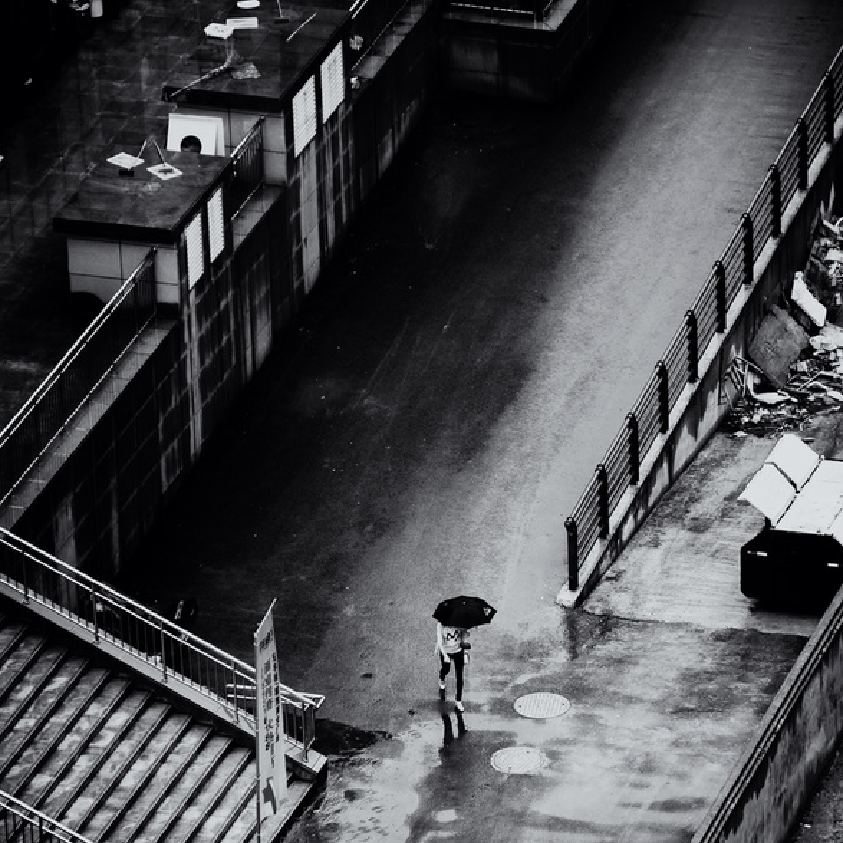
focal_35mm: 292
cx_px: 450
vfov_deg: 6.0
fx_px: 8045
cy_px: 566
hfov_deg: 6.0
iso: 320
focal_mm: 135
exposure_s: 1/200
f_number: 5
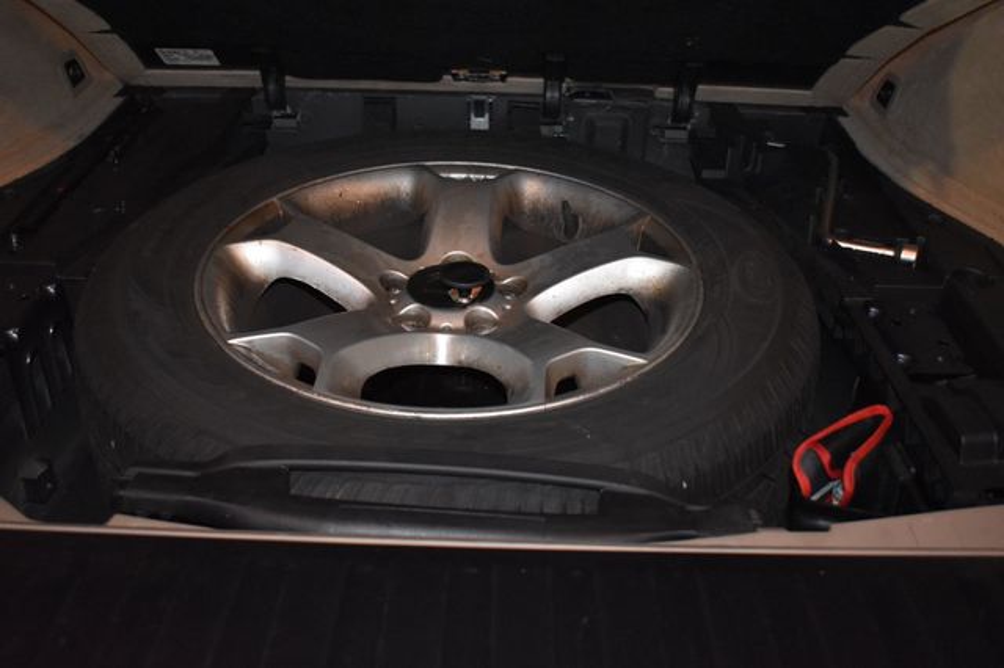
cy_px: 334
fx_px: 962
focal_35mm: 34
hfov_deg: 55.1
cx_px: 502
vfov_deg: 38.3
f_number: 3.8
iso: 3200
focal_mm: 23
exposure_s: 1/30
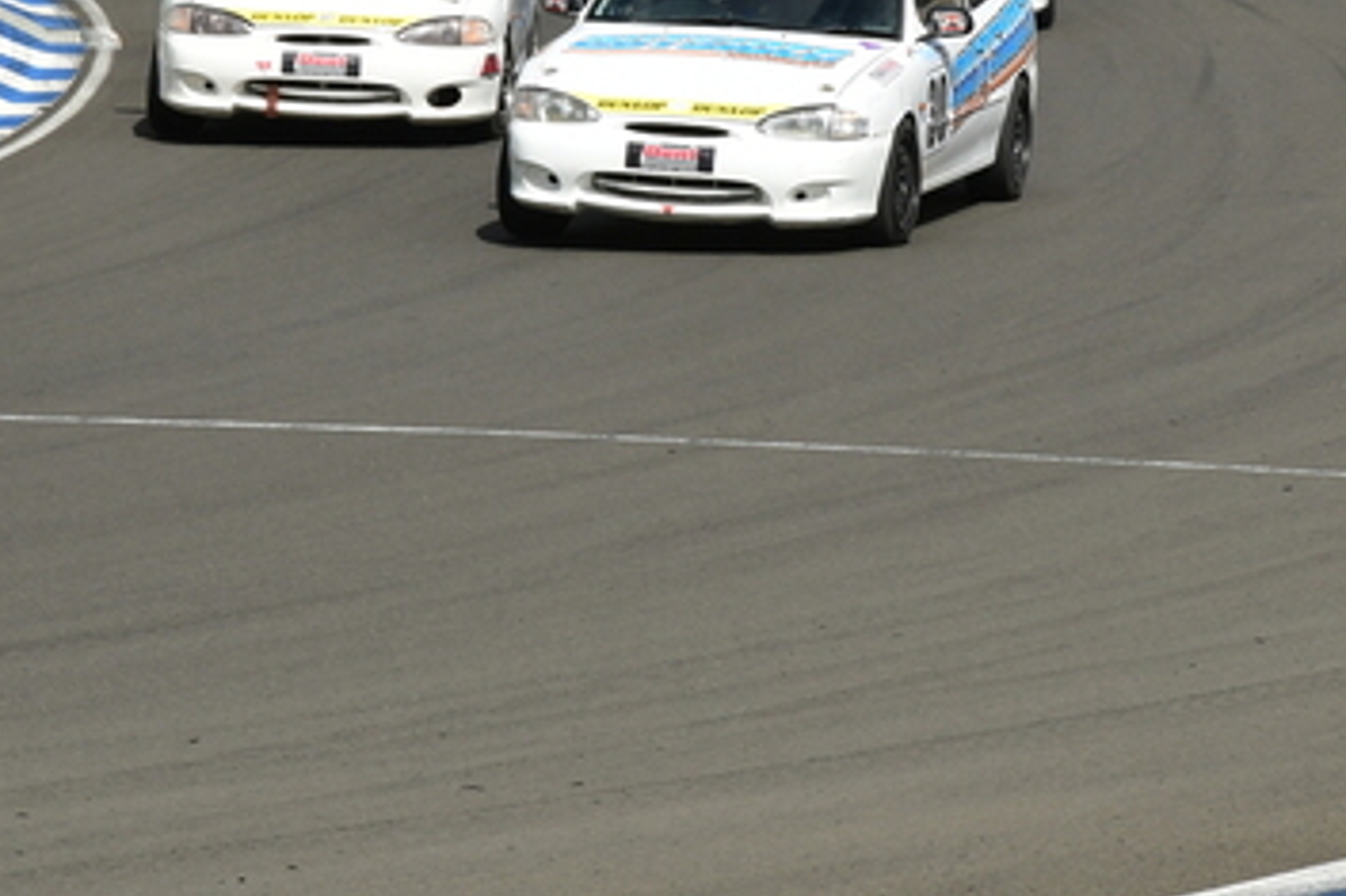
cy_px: 105
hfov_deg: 7.6
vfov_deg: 5.0
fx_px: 10165
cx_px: 805
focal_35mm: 272
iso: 200
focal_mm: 80
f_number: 11
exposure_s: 1/400
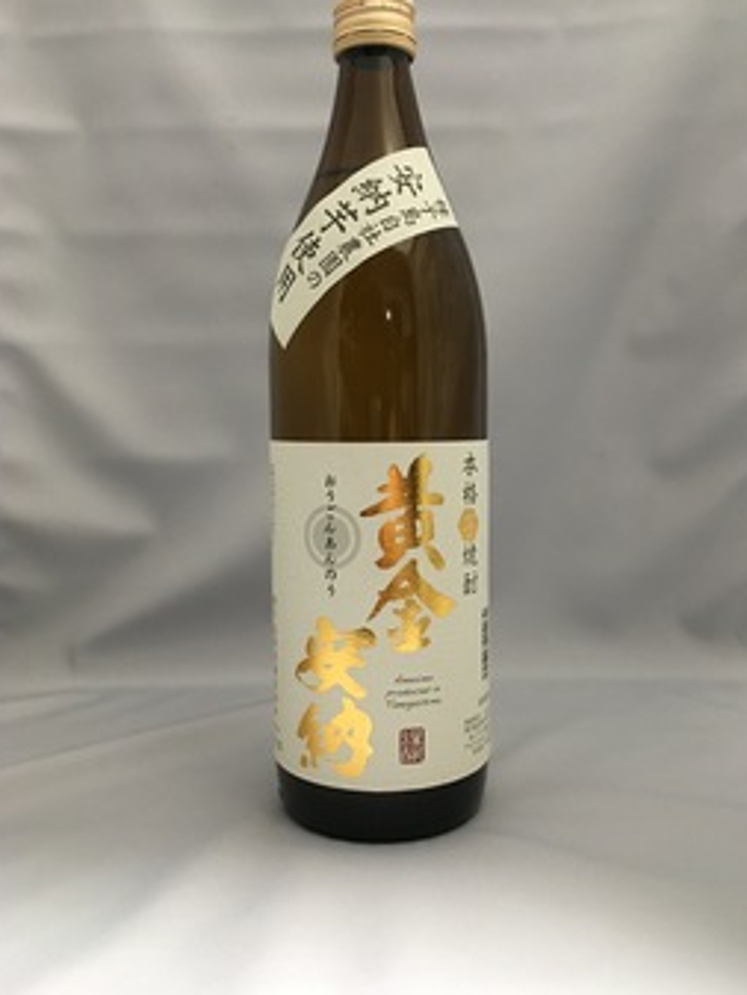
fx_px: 891
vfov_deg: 58.3
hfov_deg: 45.5
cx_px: 381
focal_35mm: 31
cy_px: 469
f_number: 2.2
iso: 200
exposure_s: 1/15
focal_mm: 4.15
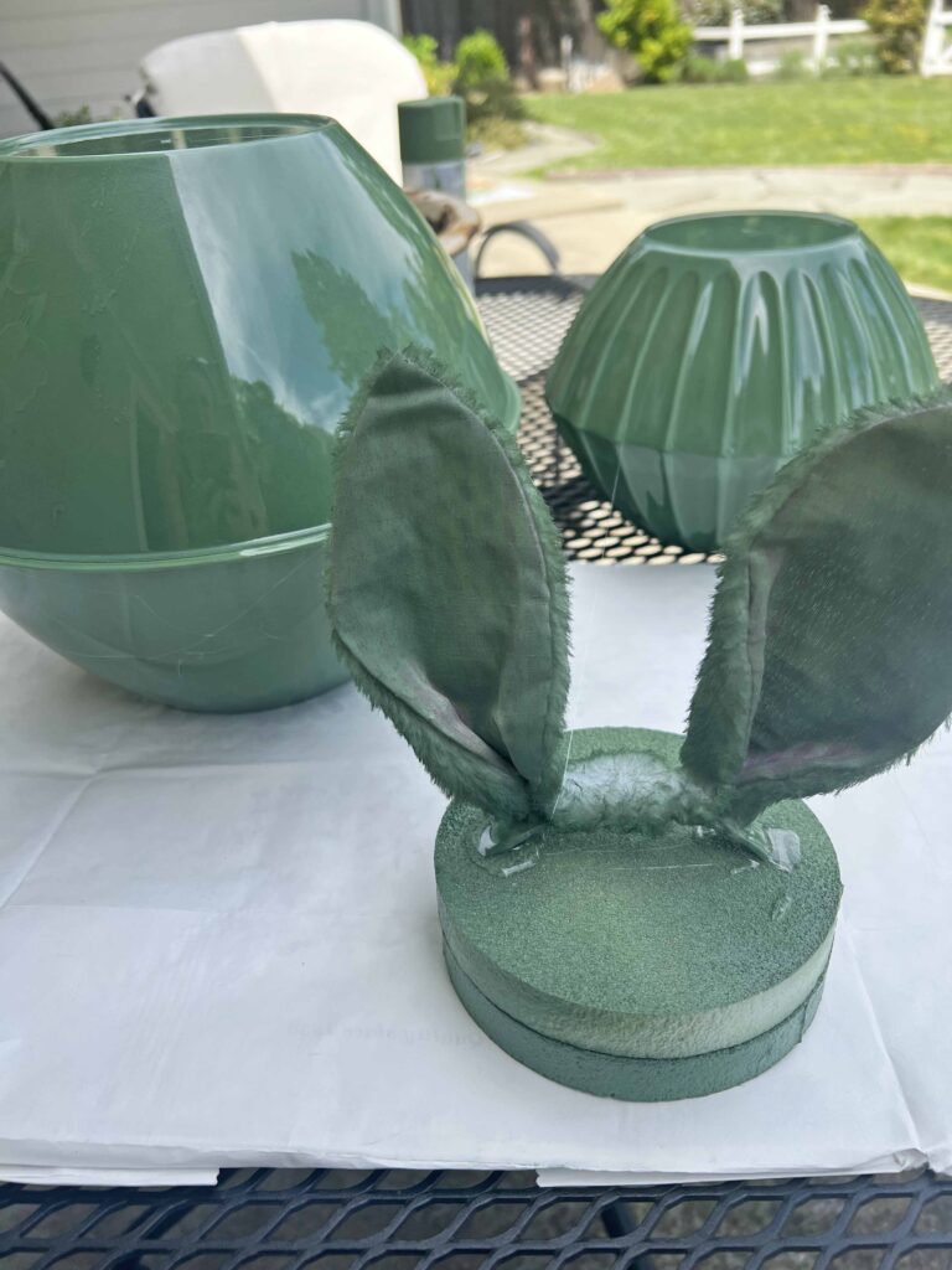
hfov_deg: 53.1
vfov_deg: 67.3
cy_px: 635
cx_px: 476
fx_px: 953
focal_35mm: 26
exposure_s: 1/1511
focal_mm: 5.7
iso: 50
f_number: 1.5
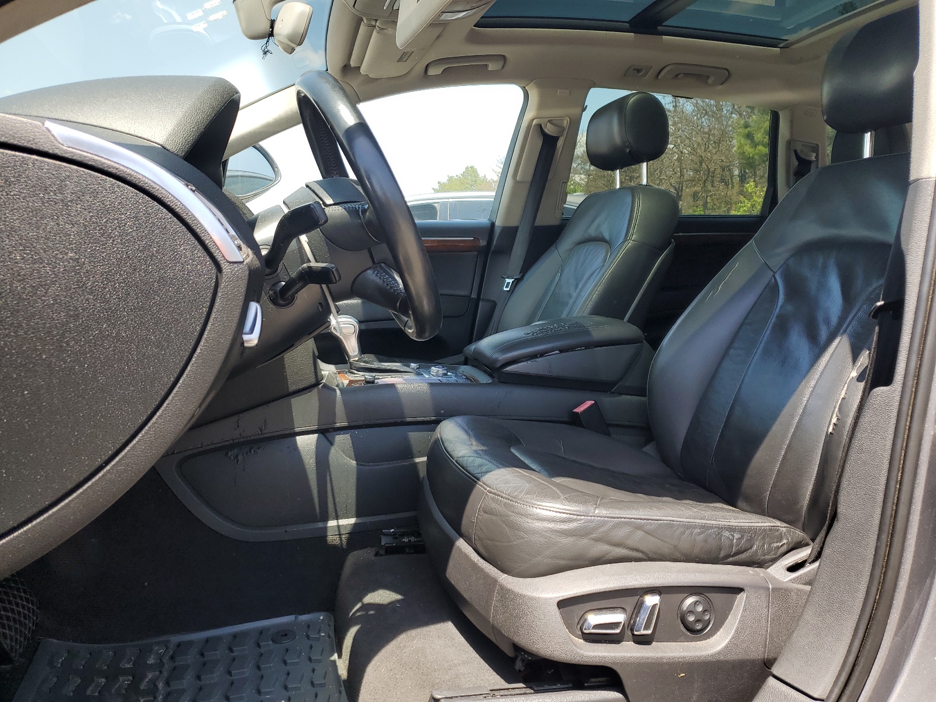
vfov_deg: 53.1
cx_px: 468
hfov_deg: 67.3
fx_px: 703
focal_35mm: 26
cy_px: 351
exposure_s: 1/556
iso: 50
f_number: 1.5
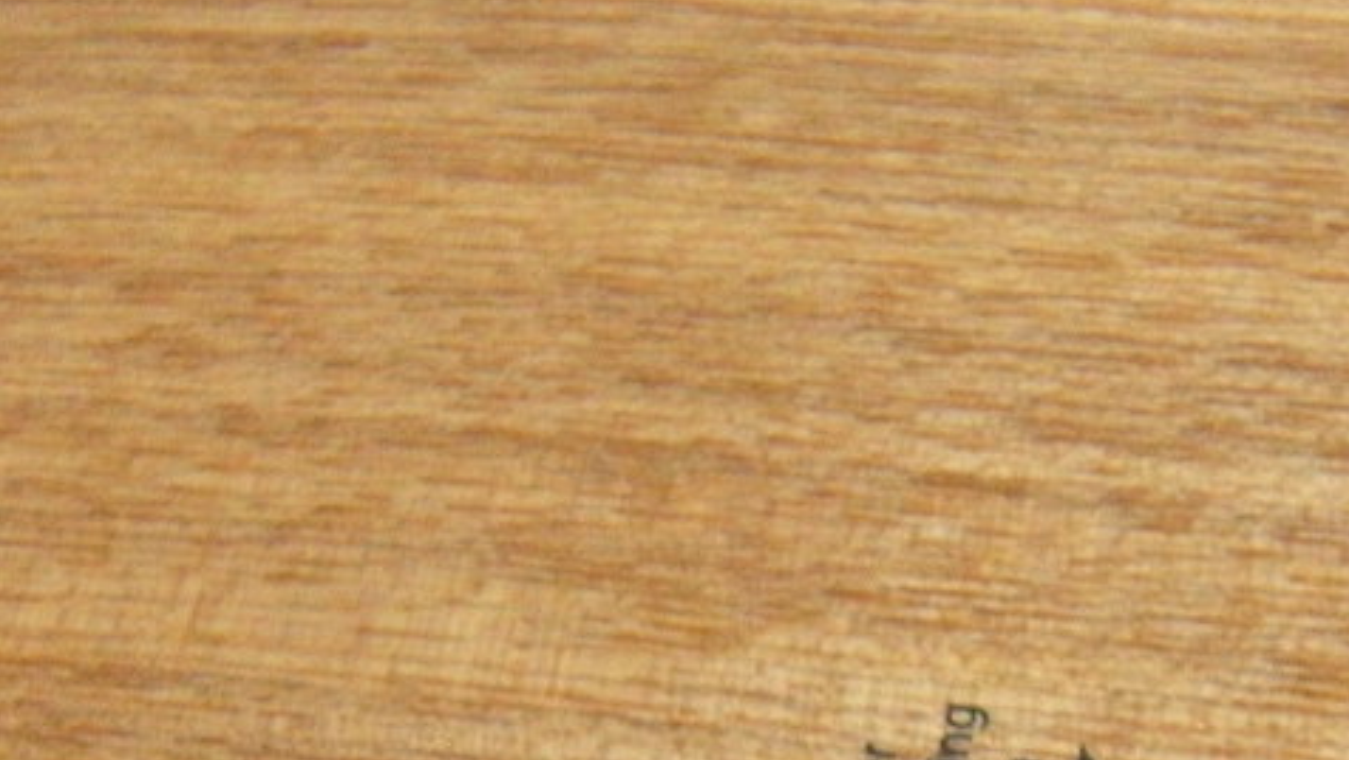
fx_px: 2934
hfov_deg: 25.6
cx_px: 995
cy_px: 885
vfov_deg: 14.3
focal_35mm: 82
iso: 722
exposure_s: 1/8.7
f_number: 3.8
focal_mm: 5.9
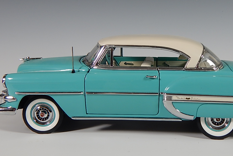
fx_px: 330
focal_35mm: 51
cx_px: 134
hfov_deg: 38.8
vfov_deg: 26.5
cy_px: 70
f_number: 3.3
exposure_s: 1/60
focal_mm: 6.1
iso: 125
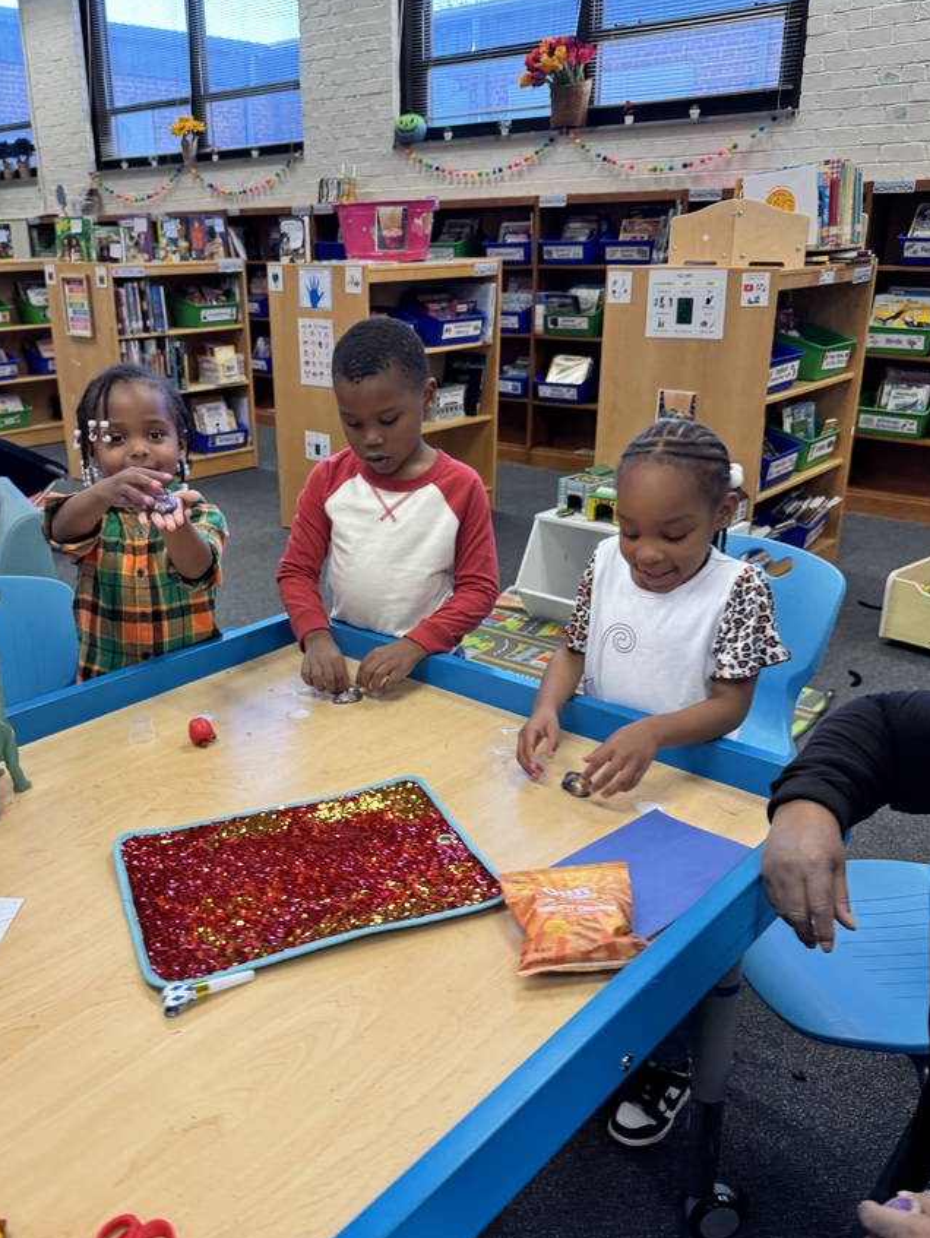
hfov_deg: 48.0
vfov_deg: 61.6
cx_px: 385
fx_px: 1038
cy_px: 639
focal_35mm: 29
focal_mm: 6.76
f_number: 1.78
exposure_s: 1/60
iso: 125
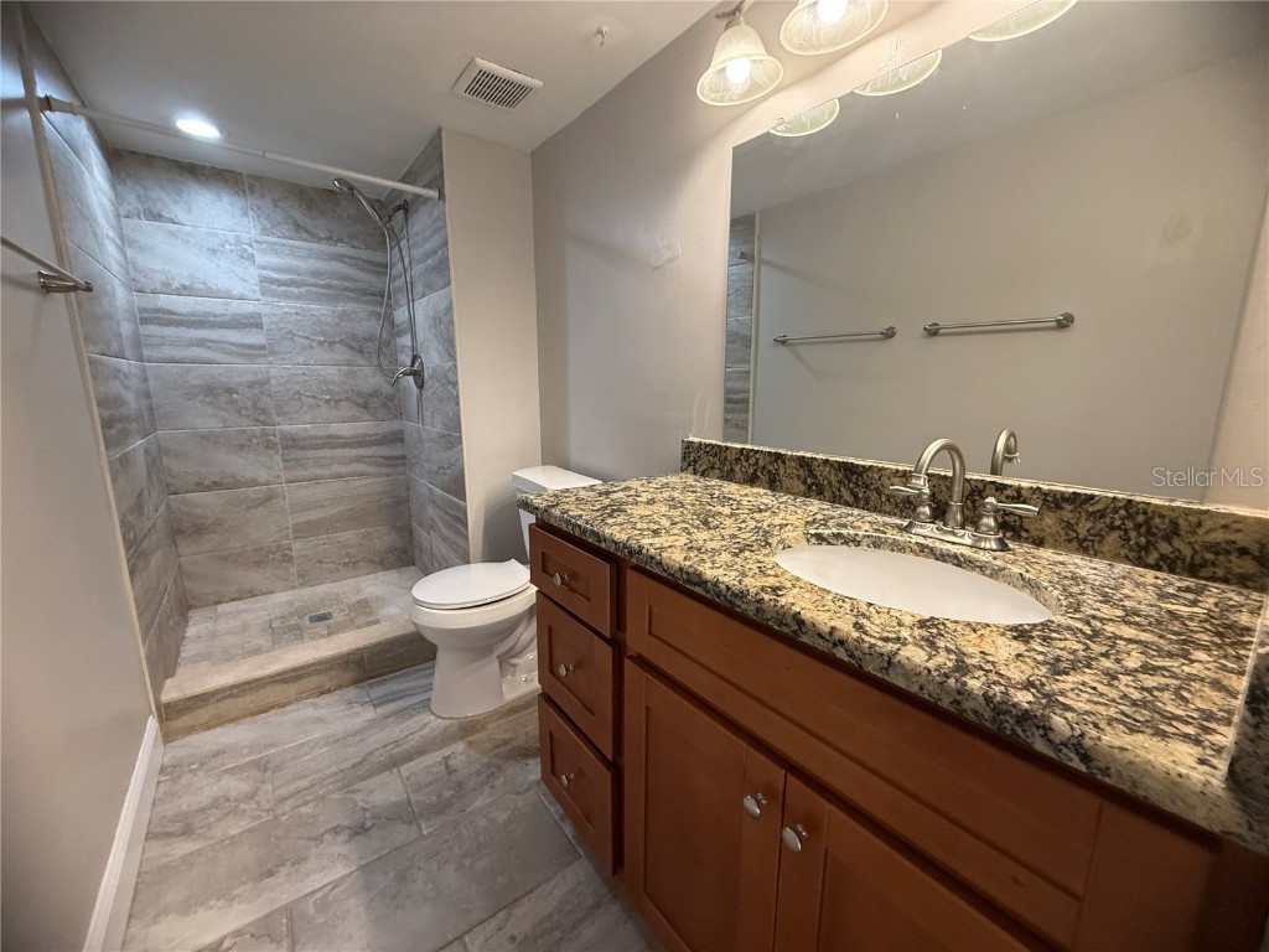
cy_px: 476
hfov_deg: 102.1
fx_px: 513
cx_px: 634
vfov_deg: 85.7
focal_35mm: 14
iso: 320
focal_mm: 2.22
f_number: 2.2
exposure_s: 1/120
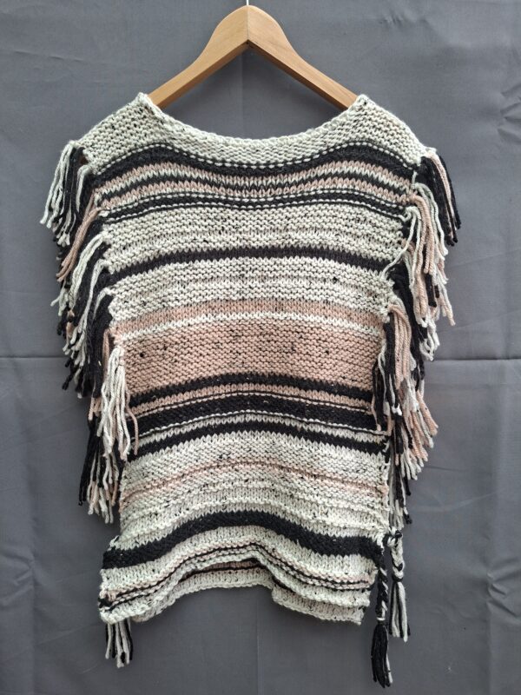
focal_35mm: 23
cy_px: 348
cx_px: 260
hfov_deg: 58.9
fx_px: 462
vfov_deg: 73.9
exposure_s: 1/100
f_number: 1.8
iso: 50
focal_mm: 5.54
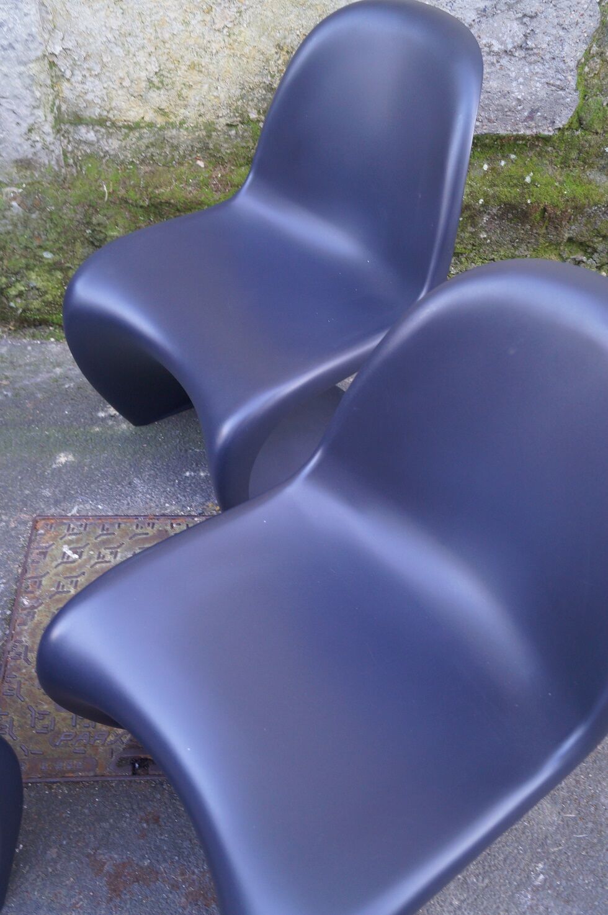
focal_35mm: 30
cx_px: 304
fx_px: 761
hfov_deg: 43.5
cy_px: 458
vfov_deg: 62.0
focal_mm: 20
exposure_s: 1/60
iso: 500
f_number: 4
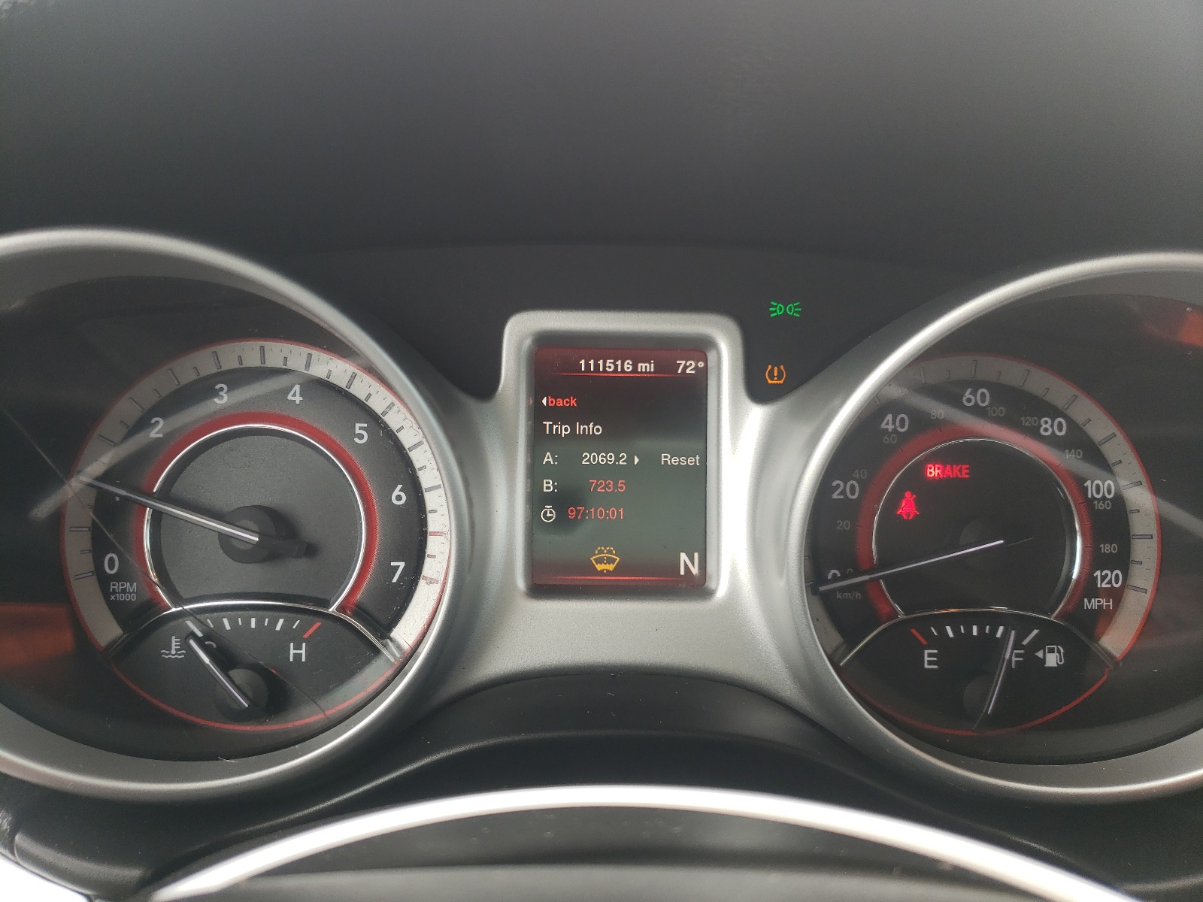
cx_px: 602
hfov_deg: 67.3
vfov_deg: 53.1
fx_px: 904
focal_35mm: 26
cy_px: 451
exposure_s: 1/133
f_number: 1.5
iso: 50
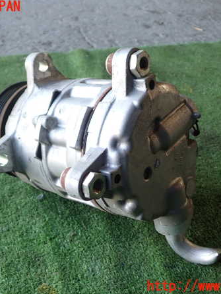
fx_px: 366
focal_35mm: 43
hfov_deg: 33.5
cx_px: 98
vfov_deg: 43.9
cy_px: 147
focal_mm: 5.79
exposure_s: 1/60
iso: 125
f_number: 2.4
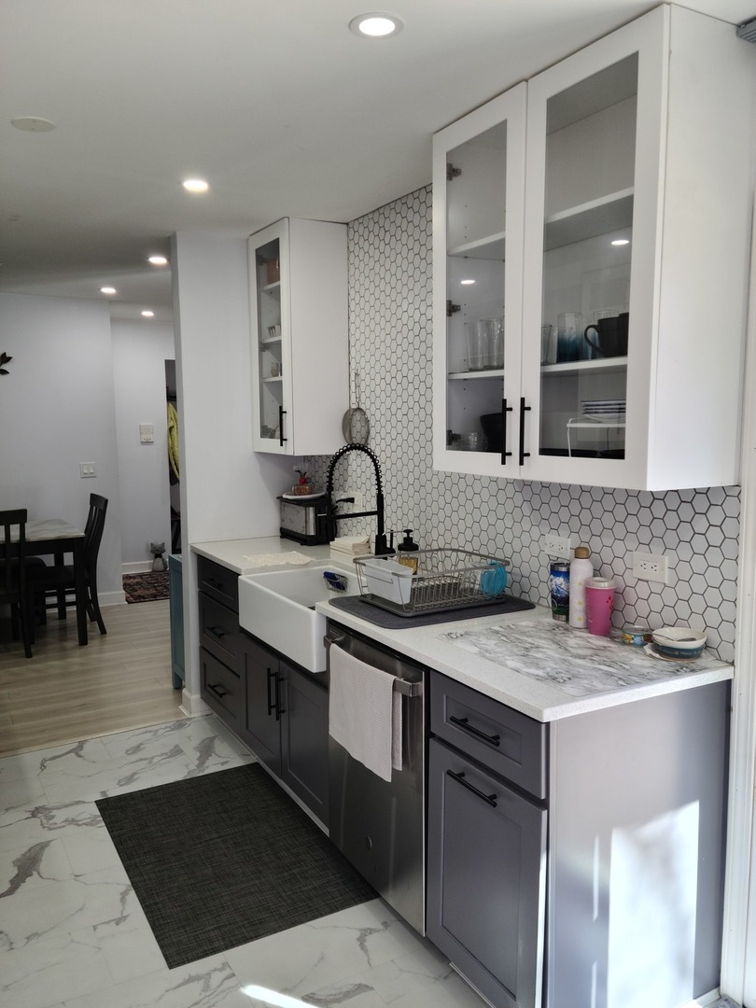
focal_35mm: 28
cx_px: 378
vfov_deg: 63.4
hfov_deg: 49.7
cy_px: 504
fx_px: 815
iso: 64
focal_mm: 5.9
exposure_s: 1/60
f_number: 2
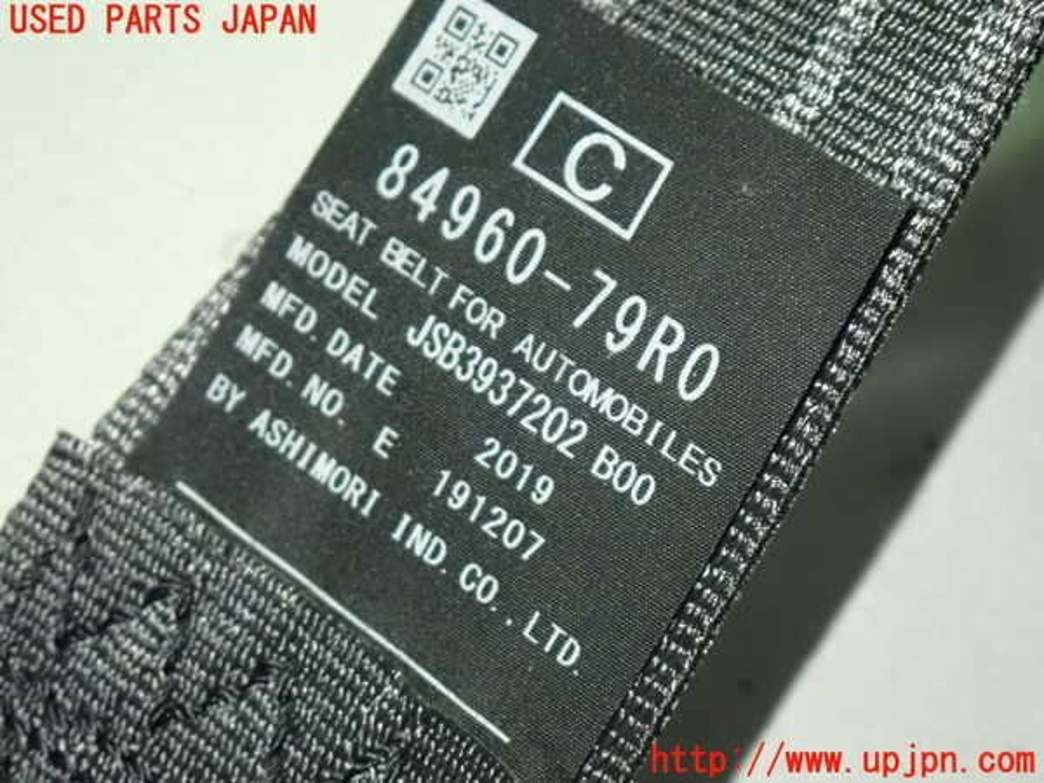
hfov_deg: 19.6
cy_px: 392
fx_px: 3016
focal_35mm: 100
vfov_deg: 14.8
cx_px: 522
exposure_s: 1/20
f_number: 4.9
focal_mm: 18
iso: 1600
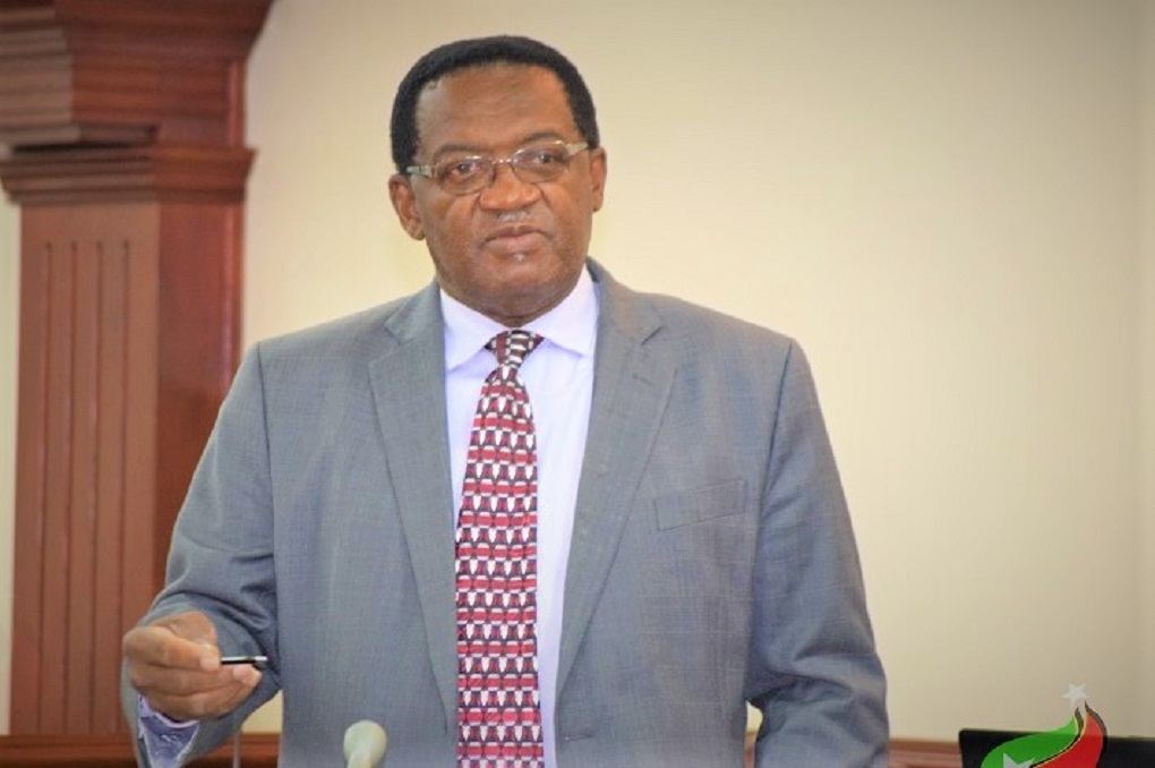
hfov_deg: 10.2
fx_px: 6490
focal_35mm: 202
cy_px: 384
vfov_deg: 6.8
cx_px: 578
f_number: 5.6
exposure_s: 1/60
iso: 1600
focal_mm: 135
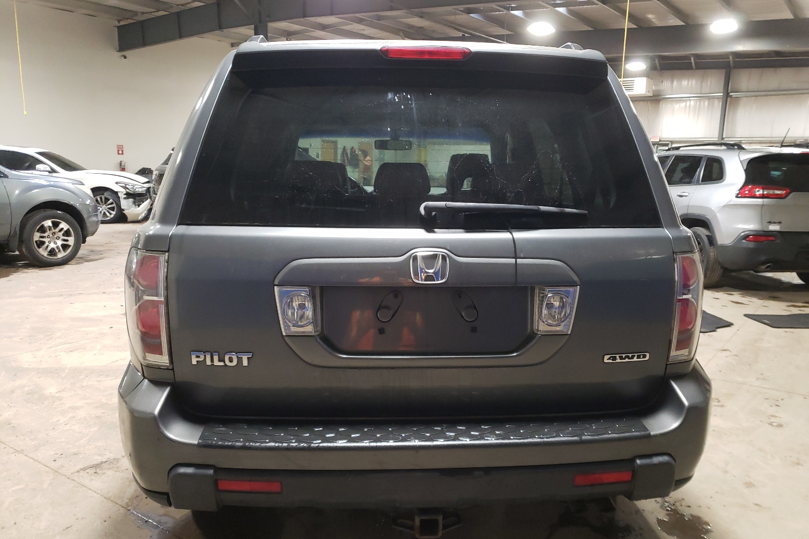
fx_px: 629
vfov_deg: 46.4
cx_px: 416
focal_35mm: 28
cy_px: 287
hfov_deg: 65.5
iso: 257
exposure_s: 1/40
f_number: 1.5
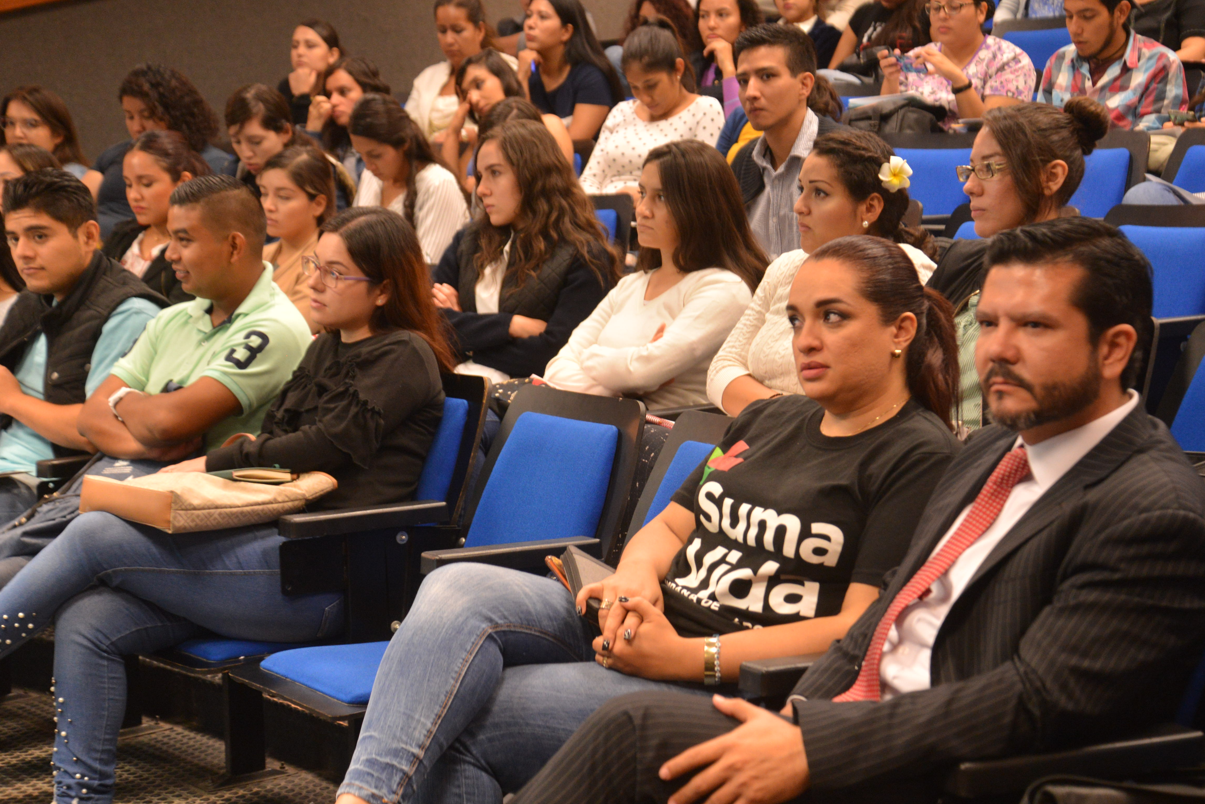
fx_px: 2444
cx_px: 695
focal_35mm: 73
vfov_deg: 18.7
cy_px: 447
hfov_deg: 27.7
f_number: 4.2
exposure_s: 1/30
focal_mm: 56
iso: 1600
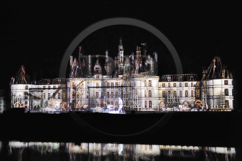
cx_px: 121
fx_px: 322
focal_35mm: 48
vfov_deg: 28.0
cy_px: 80
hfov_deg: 41.1
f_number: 2.8
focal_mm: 48
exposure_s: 1/10
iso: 3200
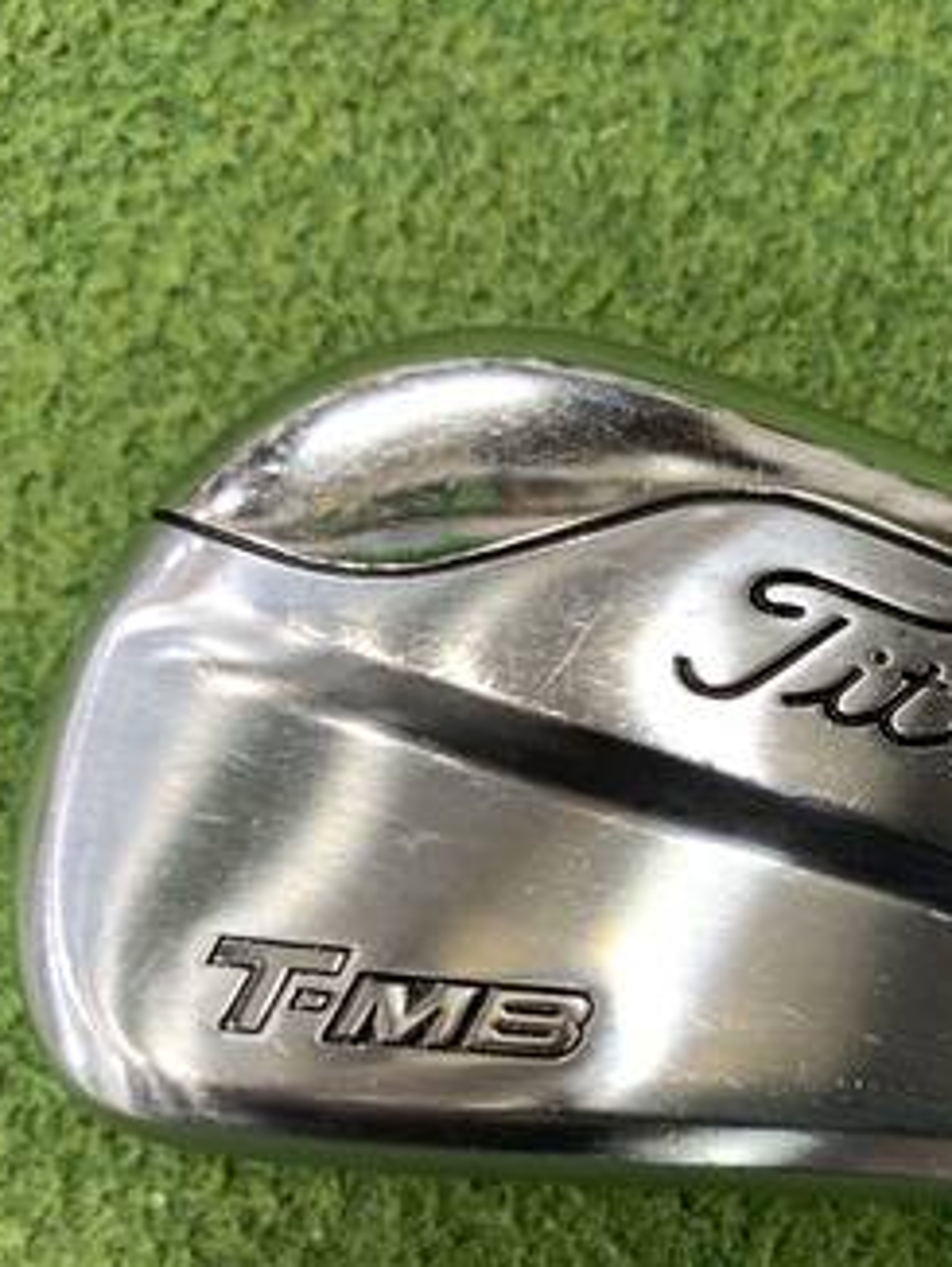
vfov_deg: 36.8
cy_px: 906
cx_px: 874
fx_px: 1868
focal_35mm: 51
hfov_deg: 27.5
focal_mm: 4.25
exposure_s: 1/60
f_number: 1.8
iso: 160
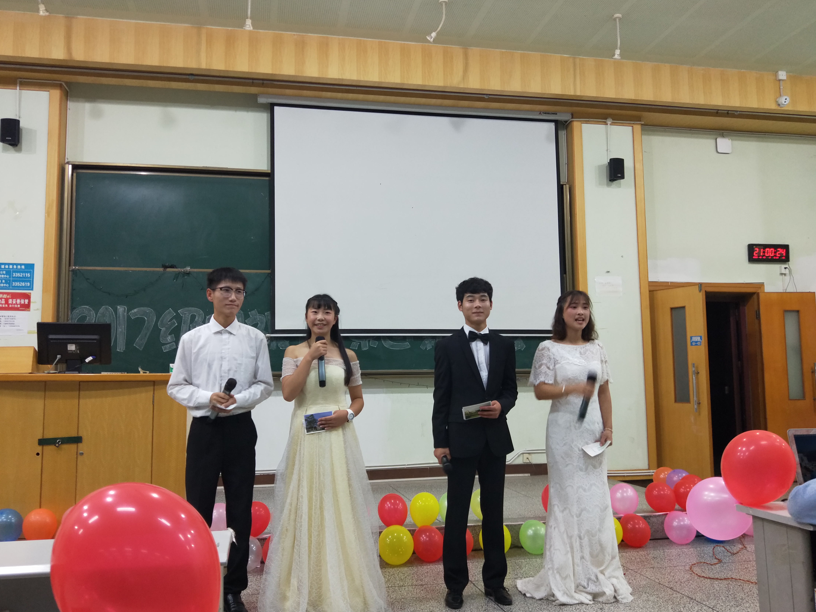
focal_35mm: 26
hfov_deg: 67.3
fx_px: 613
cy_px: 311
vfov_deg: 53.1
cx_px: 396
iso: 225
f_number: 1.7
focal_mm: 4.27
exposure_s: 1/33
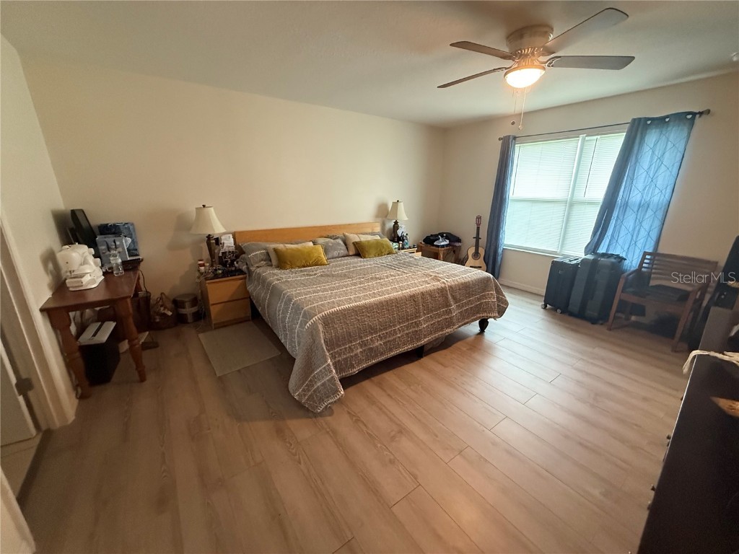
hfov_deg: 102.1
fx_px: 299
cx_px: 370
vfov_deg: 85.7
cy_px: 277
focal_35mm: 14
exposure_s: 1/60
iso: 640
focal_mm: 2.22
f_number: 2.2
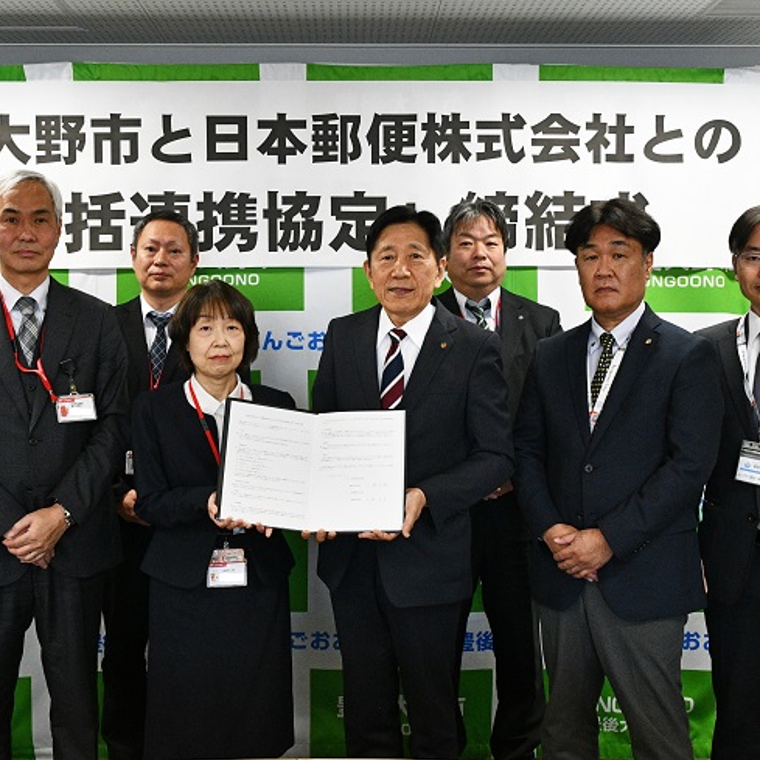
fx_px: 1068
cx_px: 362
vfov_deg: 39.2
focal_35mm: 43
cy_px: 375
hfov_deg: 39.2
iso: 2500
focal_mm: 22
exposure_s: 1/125
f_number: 8
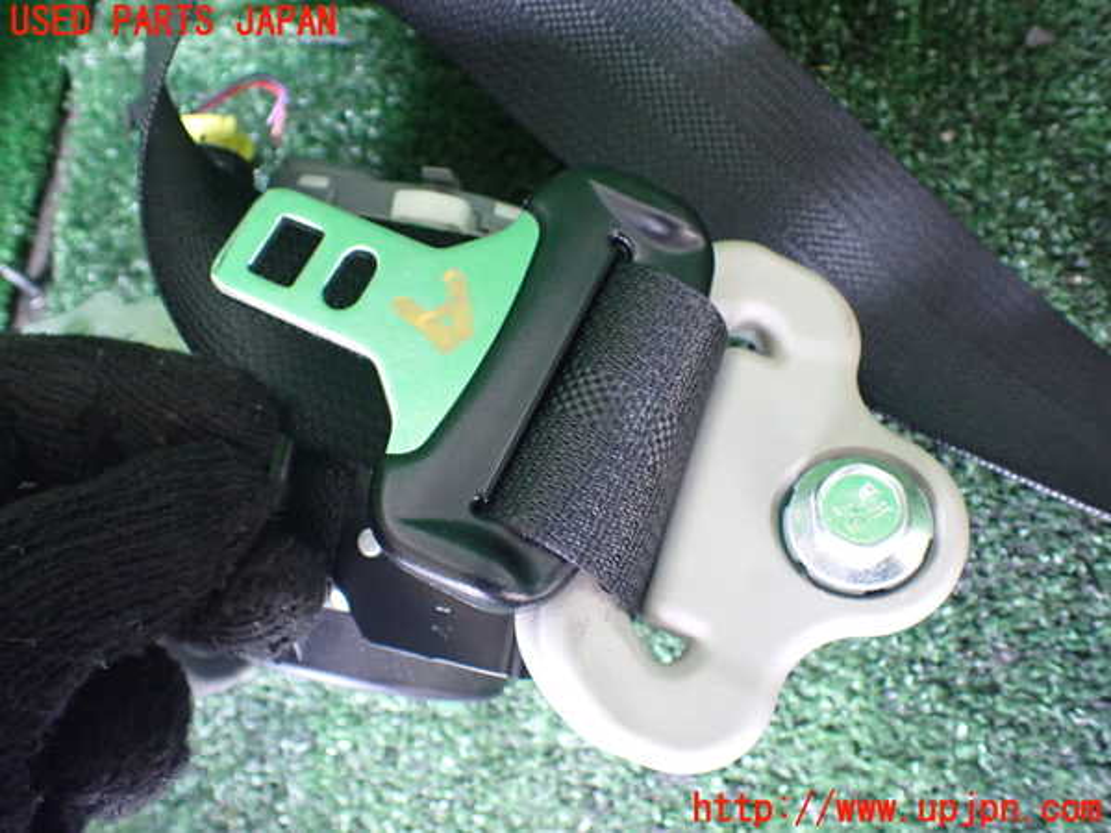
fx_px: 963
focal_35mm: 30
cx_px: 556
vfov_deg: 46.8
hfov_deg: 60.0
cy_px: 416
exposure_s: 1/60
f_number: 2.3
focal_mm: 5.4
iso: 800
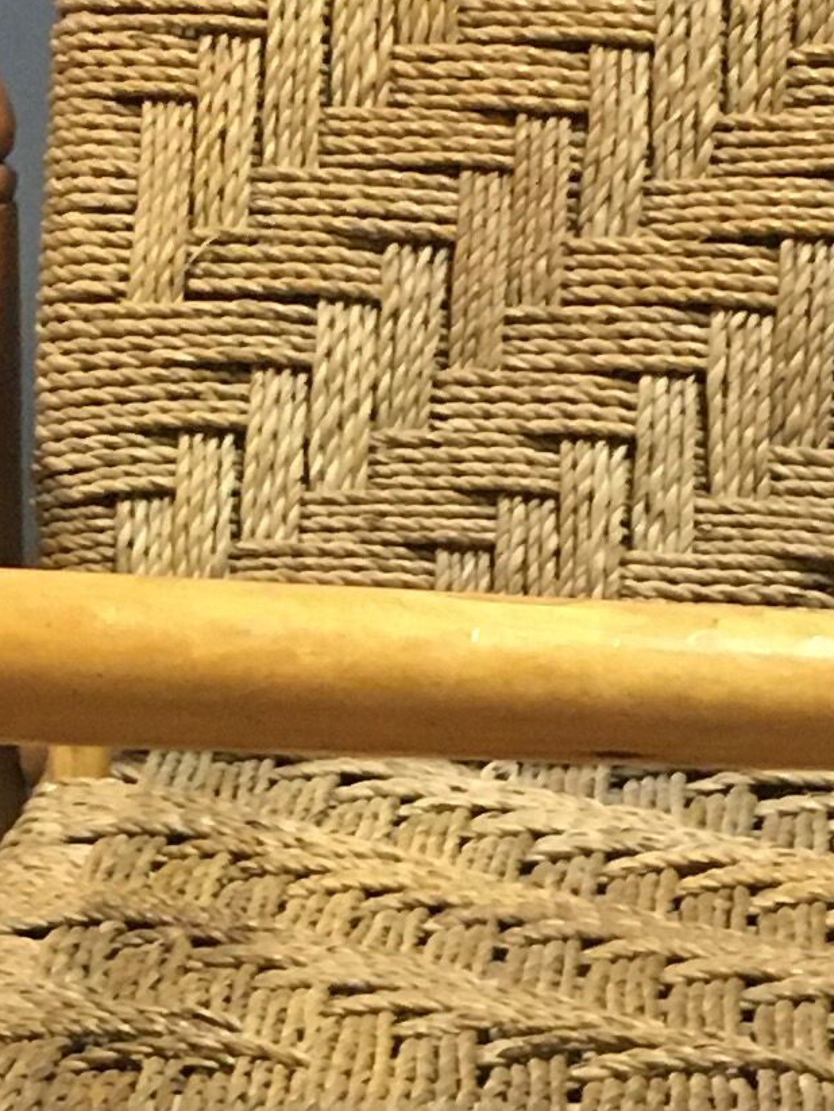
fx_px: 4558
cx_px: 567
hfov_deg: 10.4
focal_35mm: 142
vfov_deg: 13.7
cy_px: 1084
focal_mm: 4.15
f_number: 2.2
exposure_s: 1/17
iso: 200
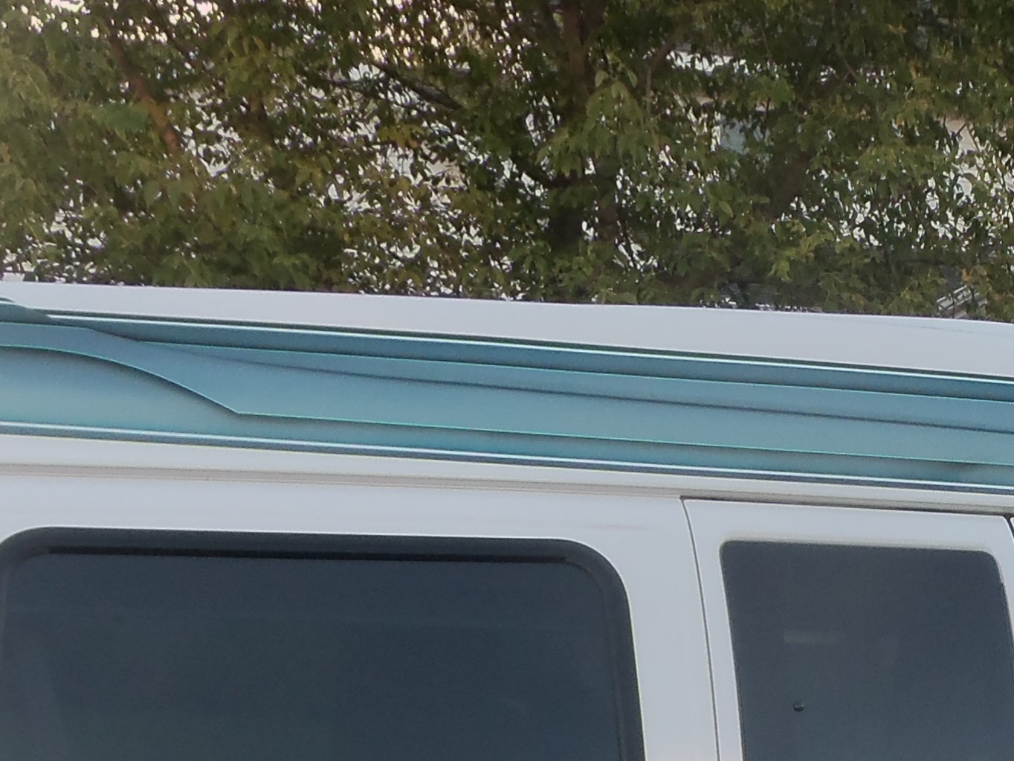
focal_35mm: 88
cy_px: 932
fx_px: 2578
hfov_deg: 21.5
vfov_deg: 16.1
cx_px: 1011
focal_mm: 5.1
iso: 64
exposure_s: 1/80
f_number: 3.3
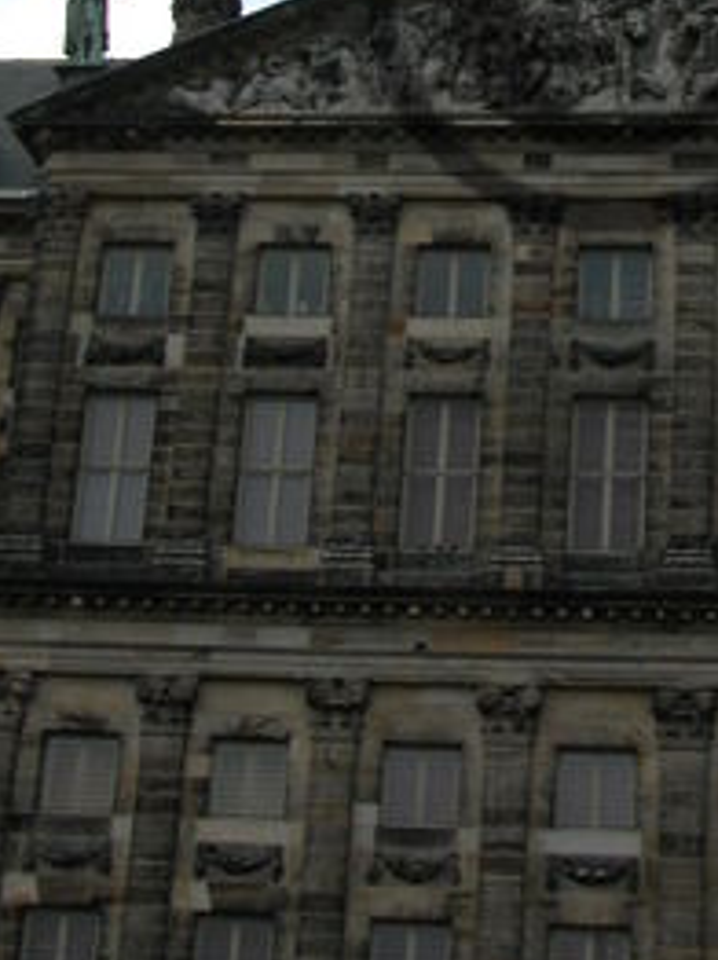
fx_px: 2604
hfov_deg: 15.6
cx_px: 612
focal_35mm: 94
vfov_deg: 20.2
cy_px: -7
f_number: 5.8
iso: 100
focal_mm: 10.7
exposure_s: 1/313
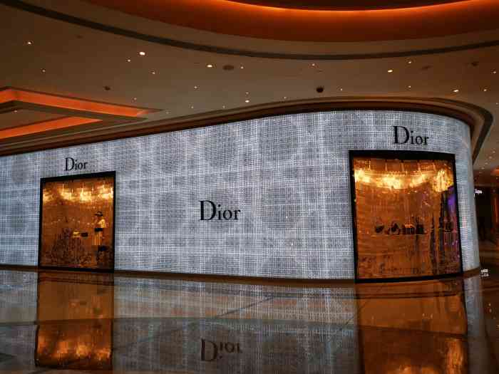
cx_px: 250
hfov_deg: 65.3
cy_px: 187
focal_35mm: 27
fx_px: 389
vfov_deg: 51.4
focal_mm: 5.58
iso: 50
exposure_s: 1/147
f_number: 1.8
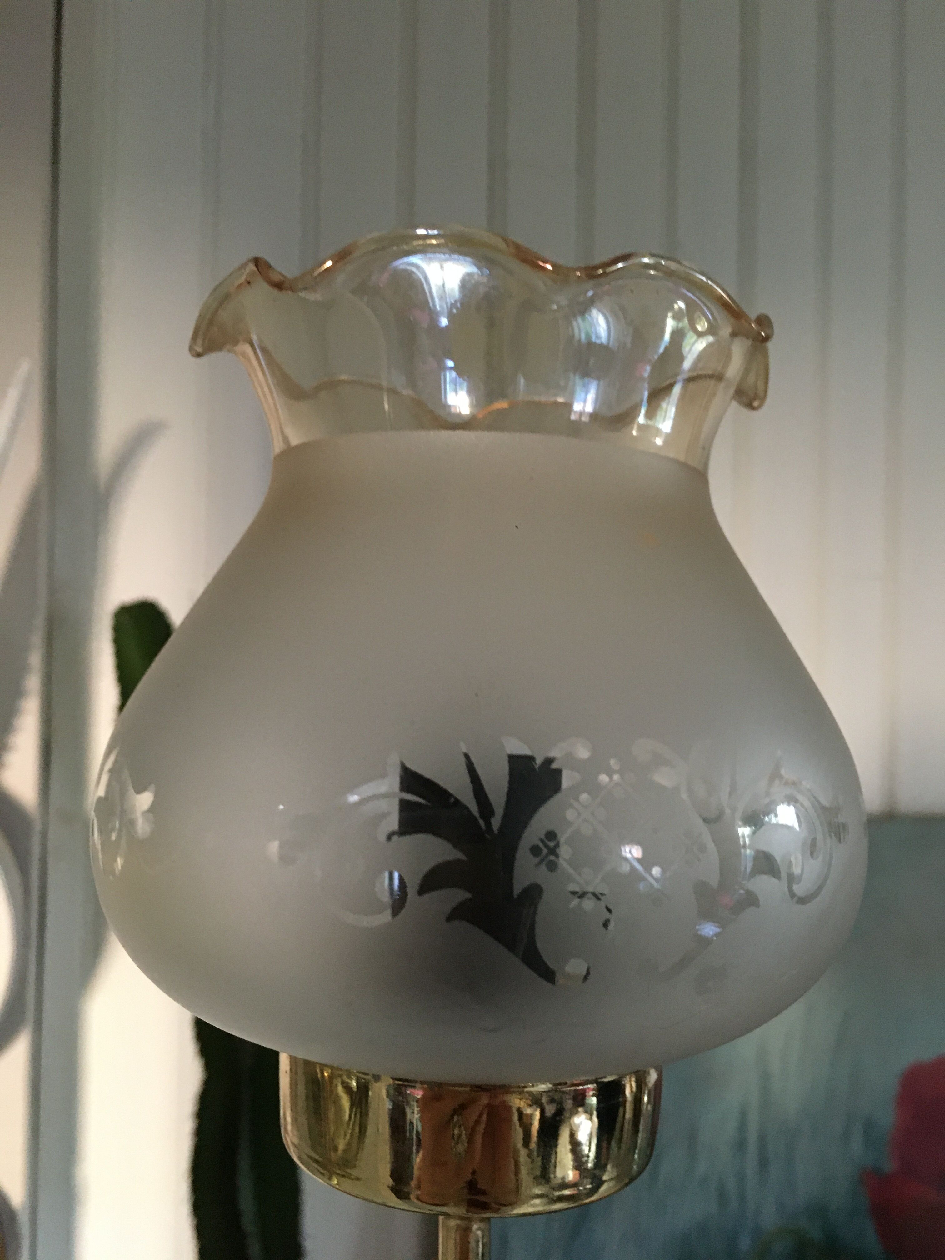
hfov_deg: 48.2
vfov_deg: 61.7
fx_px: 1056
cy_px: 630
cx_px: 472
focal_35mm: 29
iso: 200
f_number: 2.2
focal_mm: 4.15
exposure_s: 1/17
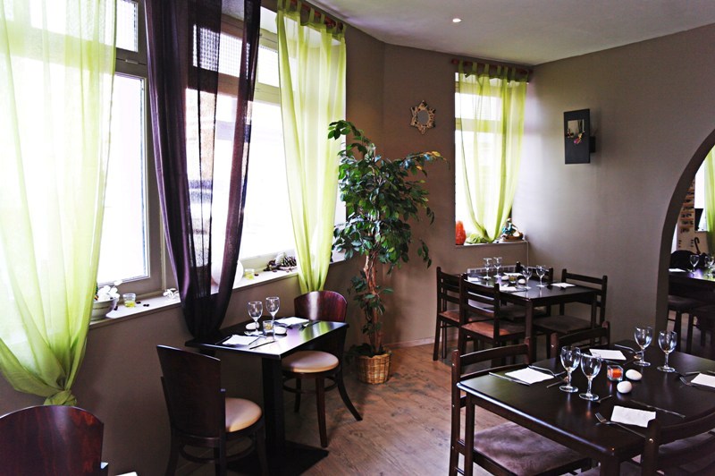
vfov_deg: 46.3
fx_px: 556
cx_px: 358
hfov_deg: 65.5
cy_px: 238
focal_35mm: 28
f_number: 3.5
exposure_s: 1/40
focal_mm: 18
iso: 120
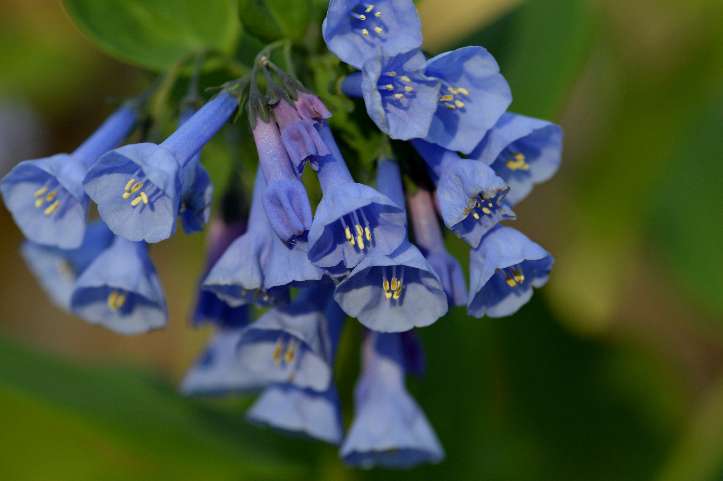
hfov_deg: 15.2
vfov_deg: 10.1
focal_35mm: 135
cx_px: 362
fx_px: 2709
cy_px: 240
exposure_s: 1/250
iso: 400
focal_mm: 90
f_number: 8
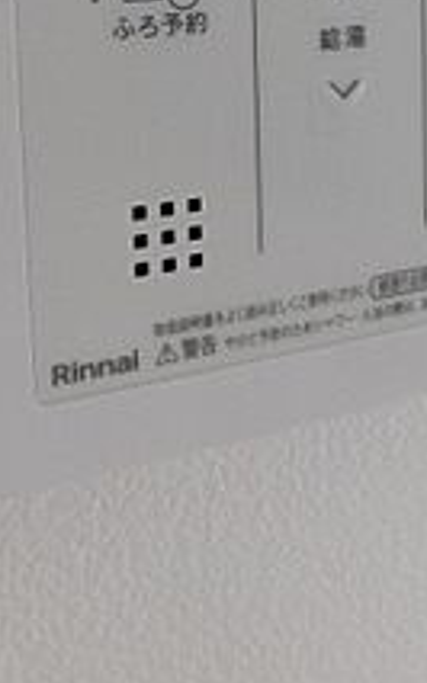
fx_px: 1025
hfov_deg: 23.5
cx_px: 215
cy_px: -22
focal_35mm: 55
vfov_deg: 33.3
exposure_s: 1/50
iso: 125
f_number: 3
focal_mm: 4
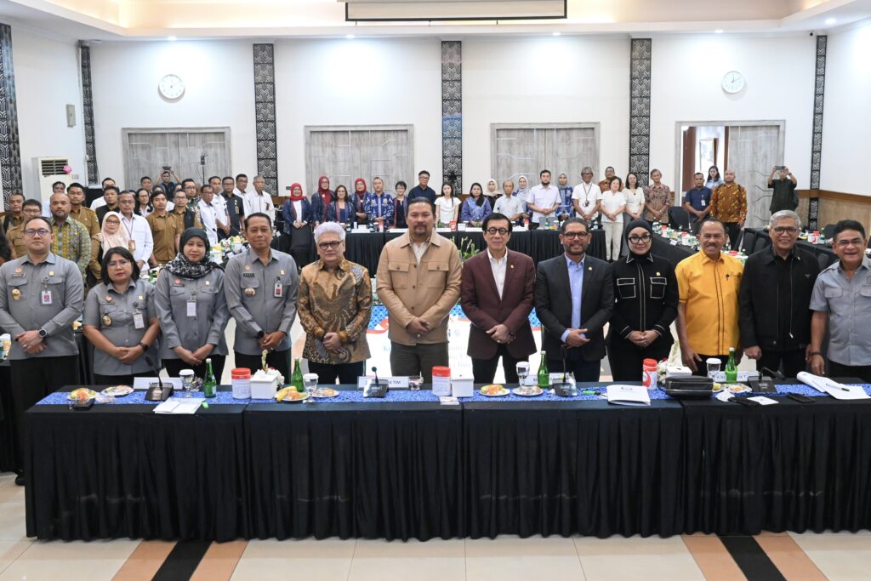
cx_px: 436
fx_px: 871
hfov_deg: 53.1
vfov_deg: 36.9
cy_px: 290
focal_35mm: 36
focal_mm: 24
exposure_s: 1/100
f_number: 4
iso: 5000
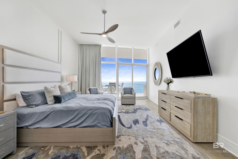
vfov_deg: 77.3
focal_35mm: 15
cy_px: 80
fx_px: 99
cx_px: 119
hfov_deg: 100.4
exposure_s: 1/100
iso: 400
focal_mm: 15
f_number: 11
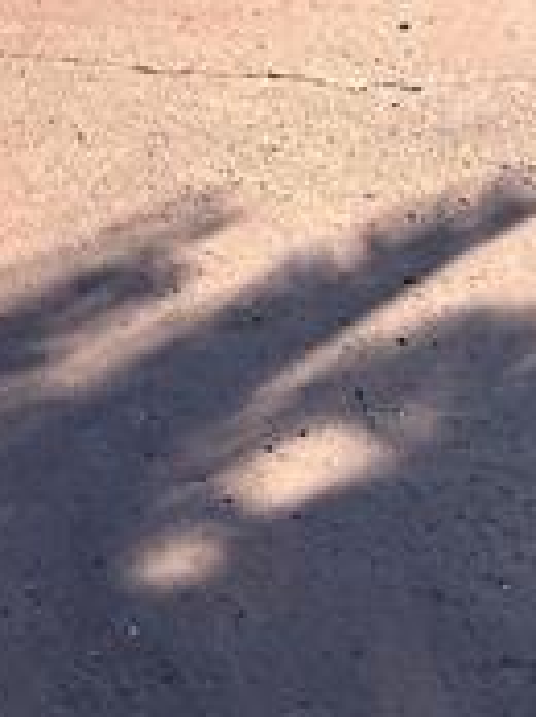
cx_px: -91
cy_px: -733
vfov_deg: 14.2
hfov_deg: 12.6
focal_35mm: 115
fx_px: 2380
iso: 50
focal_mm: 5.7
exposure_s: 1/3571
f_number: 1.5
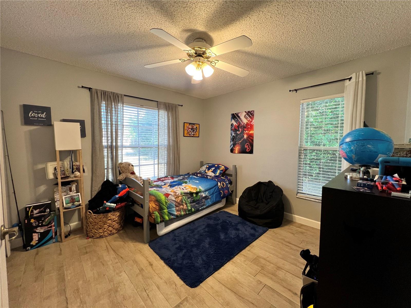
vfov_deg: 89.9
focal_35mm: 13
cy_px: 154
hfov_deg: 106.2
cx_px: 206
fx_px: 154
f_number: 1.8
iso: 200
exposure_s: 1/60
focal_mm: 1.57
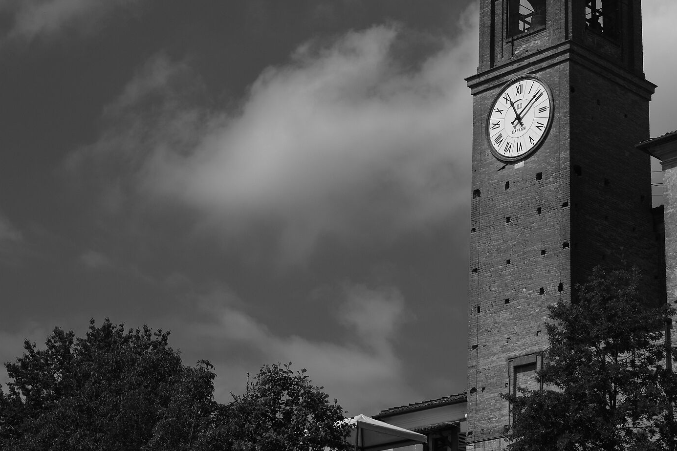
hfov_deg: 25.7
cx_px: 514
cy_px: 74
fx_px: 1467
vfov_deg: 17.3
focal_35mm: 78
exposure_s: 1/400
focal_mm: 30
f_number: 9
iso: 100
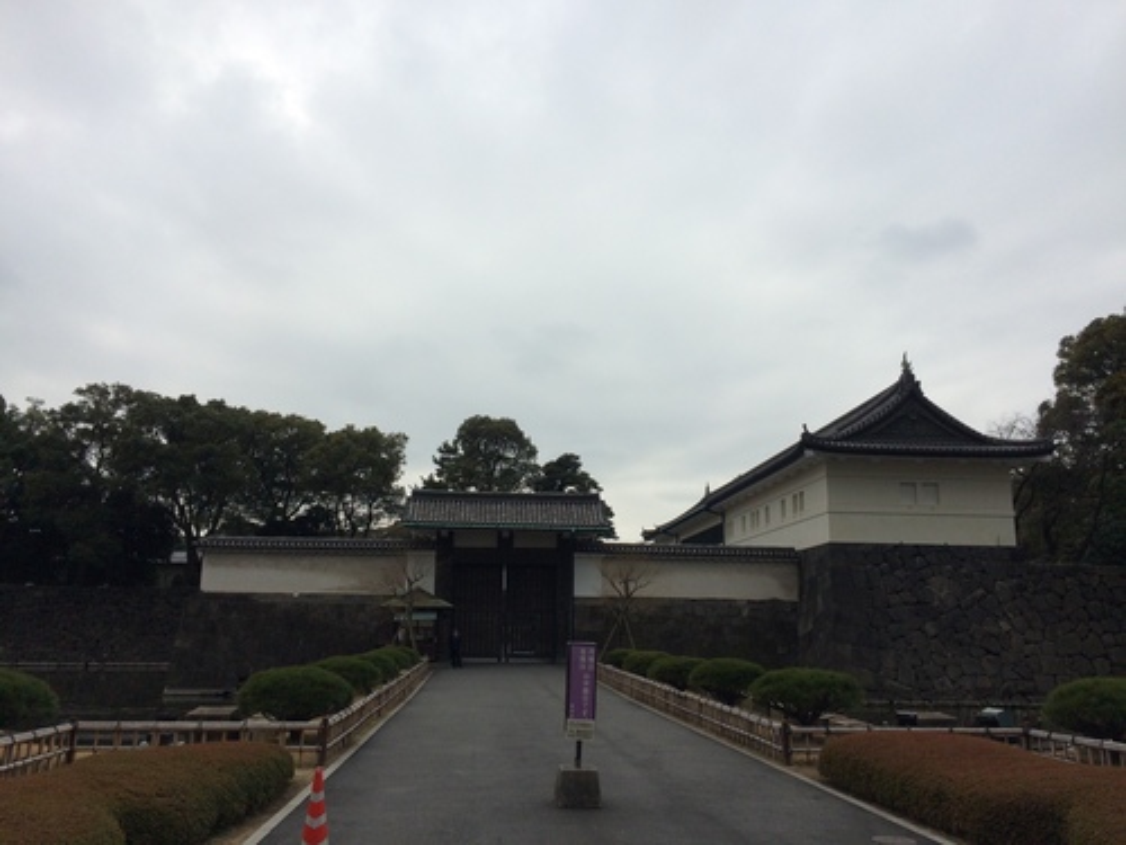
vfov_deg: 48.2
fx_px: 943
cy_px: 422
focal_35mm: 29
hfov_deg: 61.7
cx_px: 563
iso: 32
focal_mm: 4.15
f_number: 2.2
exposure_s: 1/2160
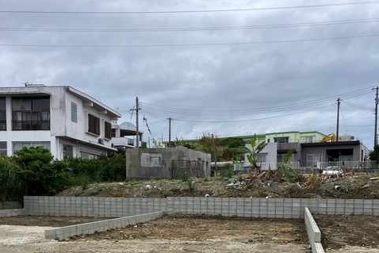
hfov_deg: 49.5
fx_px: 411
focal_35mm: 39
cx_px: 190
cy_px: 220
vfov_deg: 32.7
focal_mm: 3.99
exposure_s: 1/1185
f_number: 1.8
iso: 32
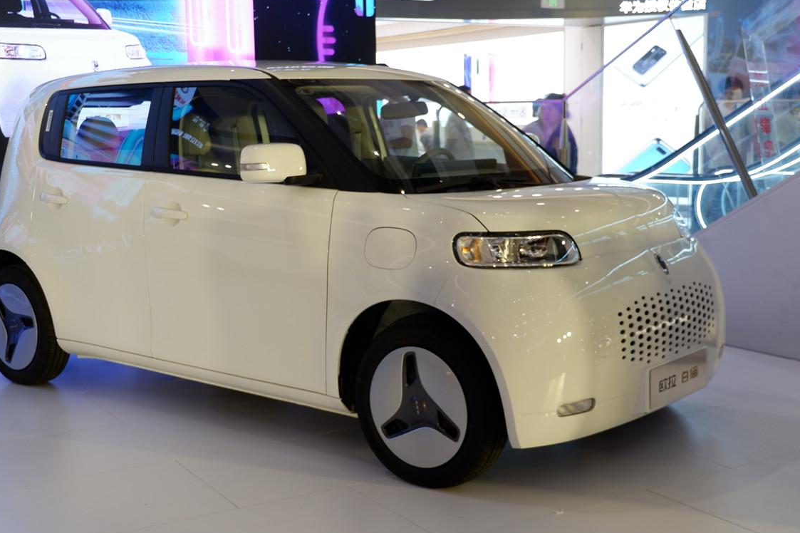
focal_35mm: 47
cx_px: 373
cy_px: 273
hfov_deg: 41.9
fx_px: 1044
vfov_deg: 28.6
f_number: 4
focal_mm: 22.2
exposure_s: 1/34
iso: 200
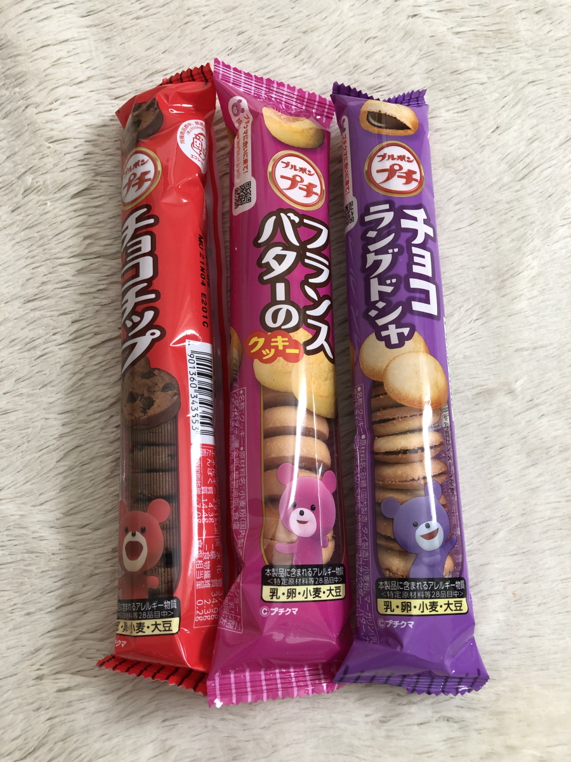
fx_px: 616
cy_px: 381
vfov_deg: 63.4
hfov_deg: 49.7
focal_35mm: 28
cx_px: 286
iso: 40
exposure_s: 1/15
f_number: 1.8
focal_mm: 3.99
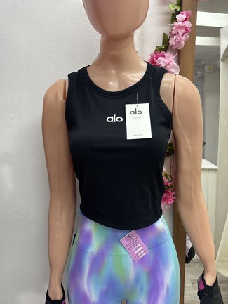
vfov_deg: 56.4
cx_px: 118
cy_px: 181
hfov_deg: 44.2
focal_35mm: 32
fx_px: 281
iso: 125
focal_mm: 5.96
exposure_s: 1/100
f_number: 1.6
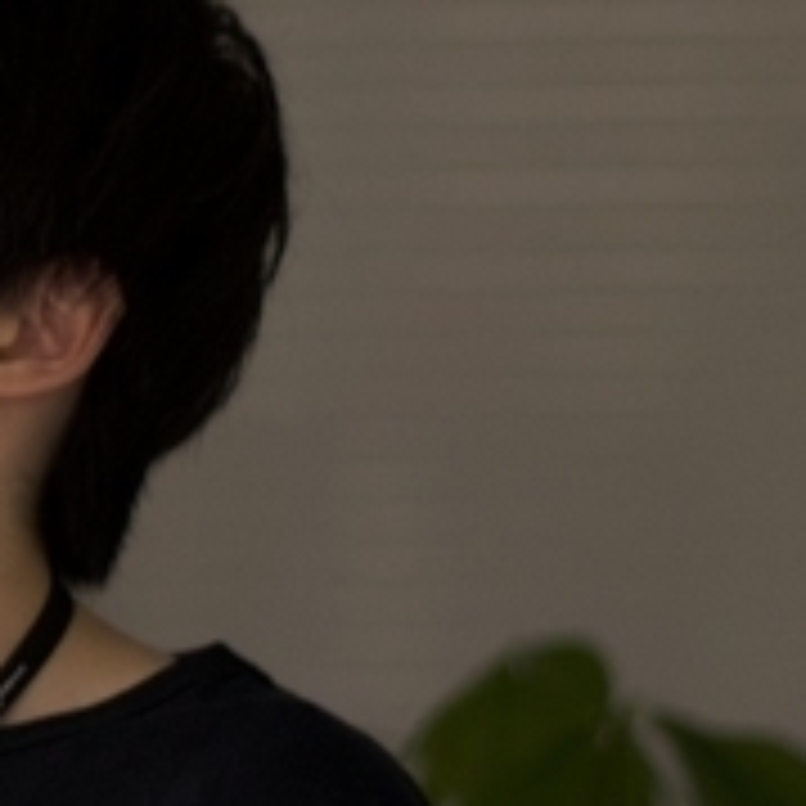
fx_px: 8693
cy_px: 189
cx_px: -1481
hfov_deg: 5.1
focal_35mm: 330
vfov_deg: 5.3
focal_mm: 58
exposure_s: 1/100
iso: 800
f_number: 2
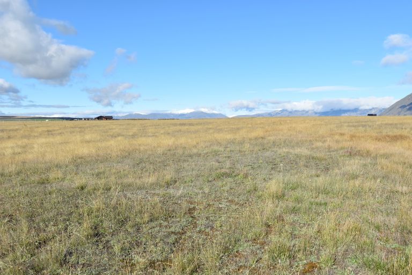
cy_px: 138
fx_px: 378
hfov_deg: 57.2
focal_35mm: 33
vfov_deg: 40.0
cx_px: 206
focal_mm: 22
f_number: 10
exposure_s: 1/400
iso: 200
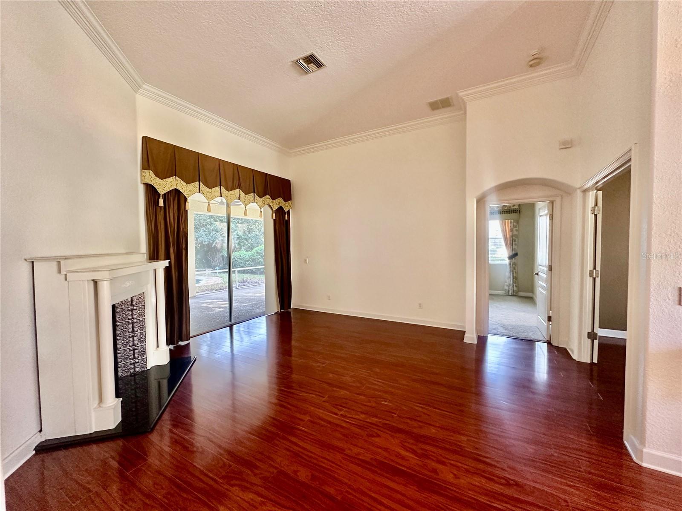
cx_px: 341
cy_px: 256
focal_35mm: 14
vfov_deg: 85.7
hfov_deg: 102.1
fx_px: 276
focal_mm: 2.22
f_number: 2.2
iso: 400
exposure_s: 1/60
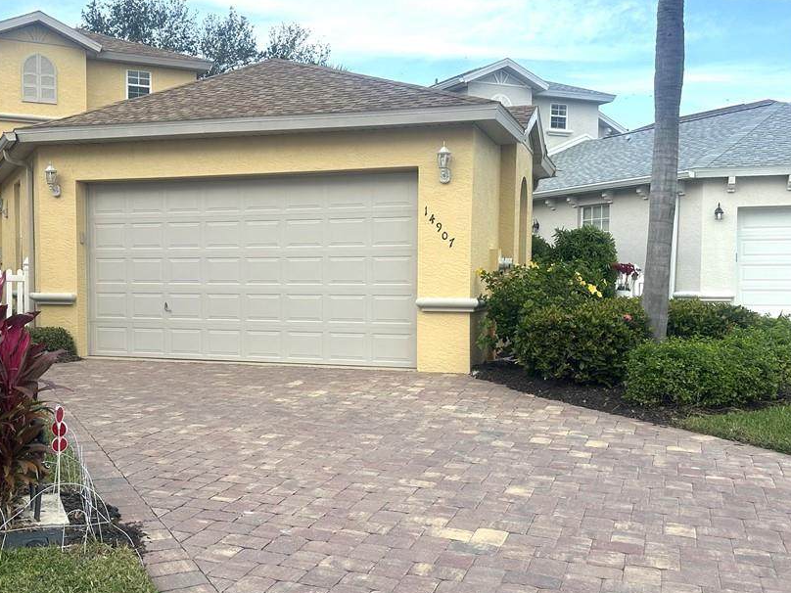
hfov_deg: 48.5
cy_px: 309
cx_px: 300
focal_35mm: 38
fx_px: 868
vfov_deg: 37.7
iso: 80
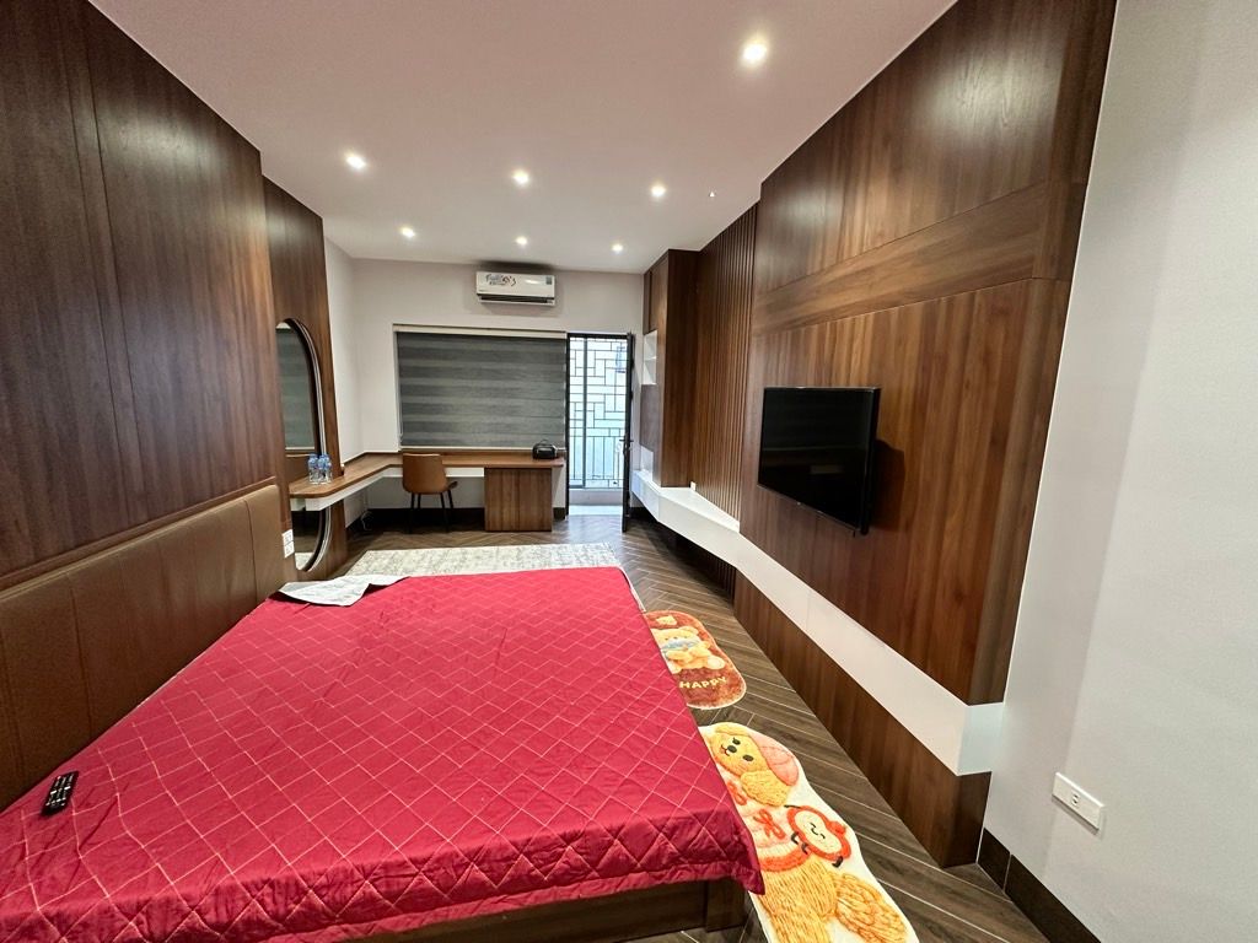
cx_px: 629
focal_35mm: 14
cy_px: 472
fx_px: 509
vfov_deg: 85.7
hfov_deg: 102.1
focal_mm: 2.22
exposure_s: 1/50
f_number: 2.2
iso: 320
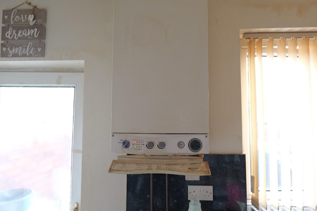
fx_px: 185
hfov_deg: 81.2
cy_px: 106
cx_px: 158
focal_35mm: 21
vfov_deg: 59.5
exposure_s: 1/60
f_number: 3.6
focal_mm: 21
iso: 4000
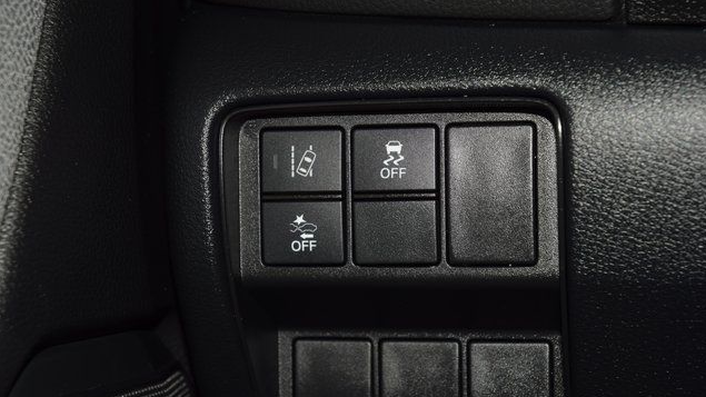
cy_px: 200
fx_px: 1778
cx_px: 355
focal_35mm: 95
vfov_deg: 12.7
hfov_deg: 22.5
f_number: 8
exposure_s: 1/125
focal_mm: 60
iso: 100
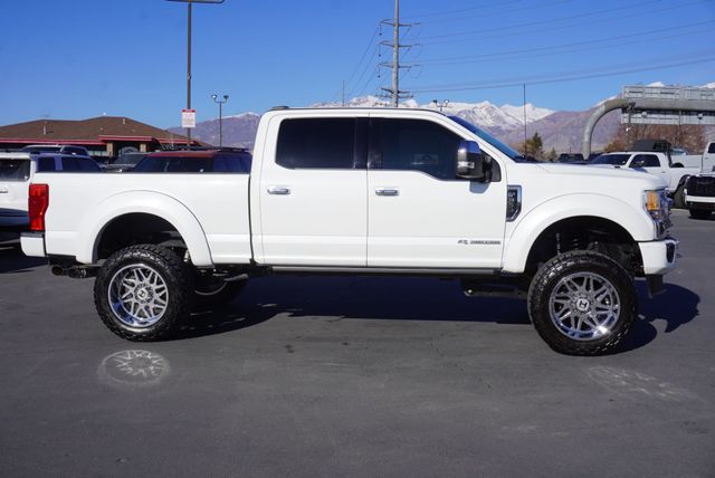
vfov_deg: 35.6
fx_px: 745
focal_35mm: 38
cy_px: 239
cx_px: 358
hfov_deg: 51.2
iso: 100
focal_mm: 25
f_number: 11
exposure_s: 1/250
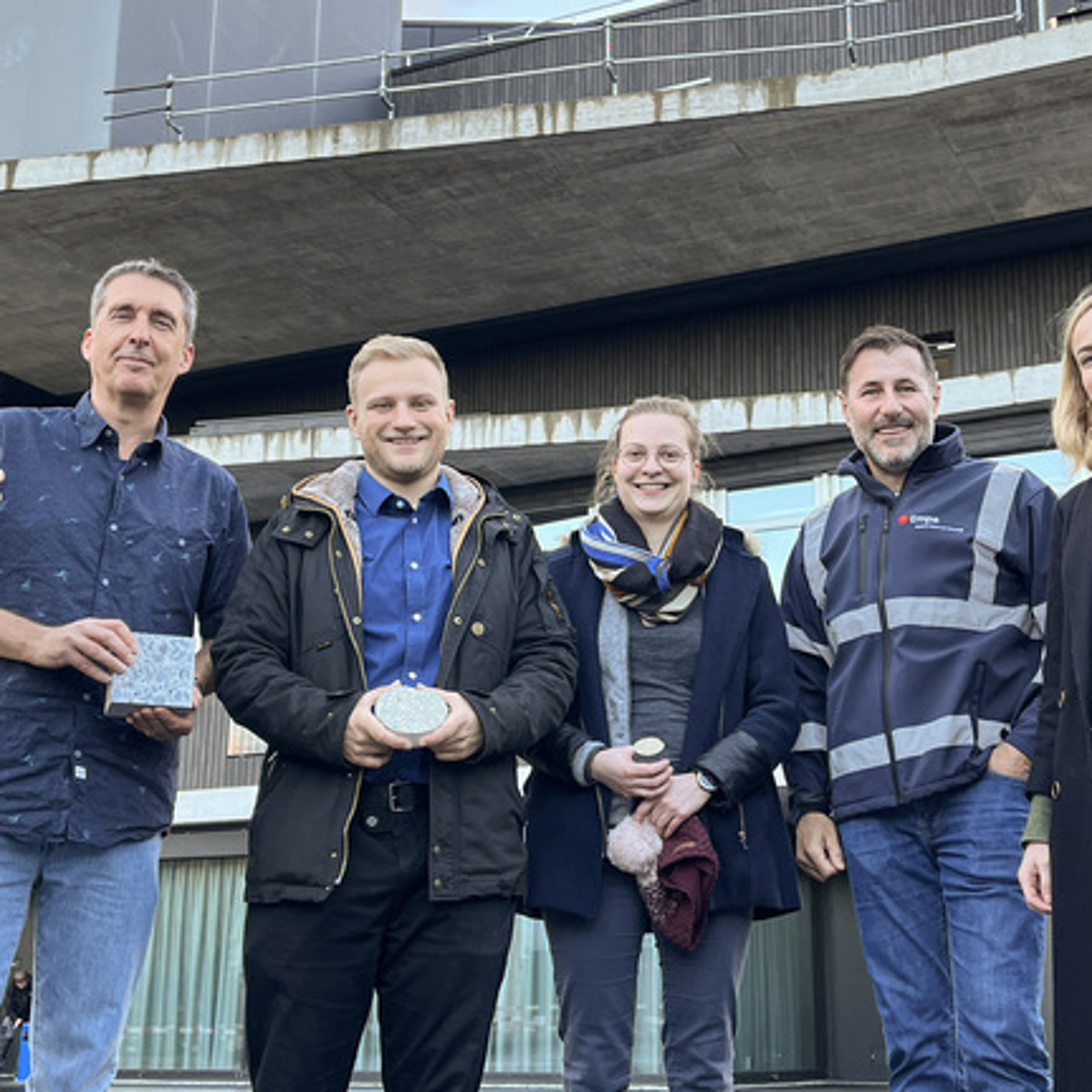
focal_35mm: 50
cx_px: 612
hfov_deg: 34.0
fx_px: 1785
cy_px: 507
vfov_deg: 34.0
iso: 64
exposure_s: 1/121
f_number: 1.6
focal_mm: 5.1
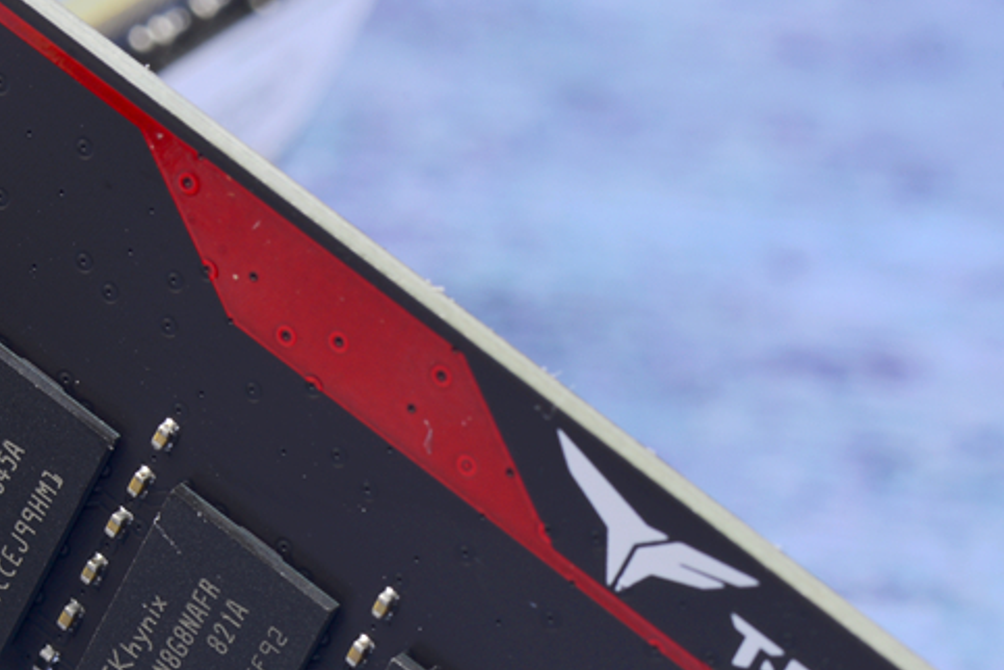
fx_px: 7278
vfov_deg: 5.2
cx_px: 399
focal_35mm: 261
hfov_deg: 7.9
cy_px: 813
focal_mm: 105
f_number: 16
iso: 100
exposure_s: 1/160
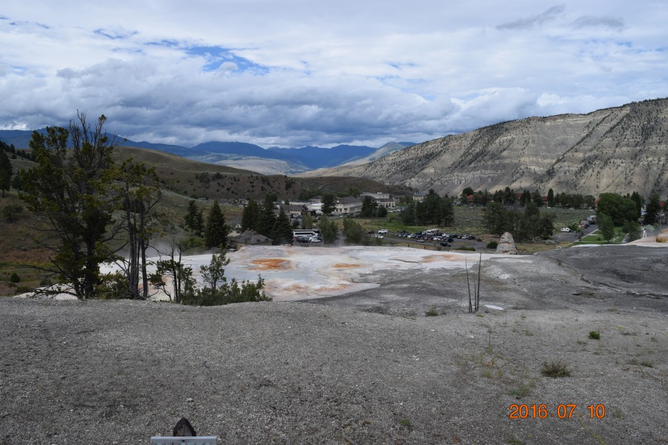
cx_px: 334
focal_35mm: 27
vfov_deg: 47.9
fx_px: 501
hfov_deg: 67.4
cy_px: 222
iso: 200
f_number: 10
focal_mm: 18
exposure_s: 1/400
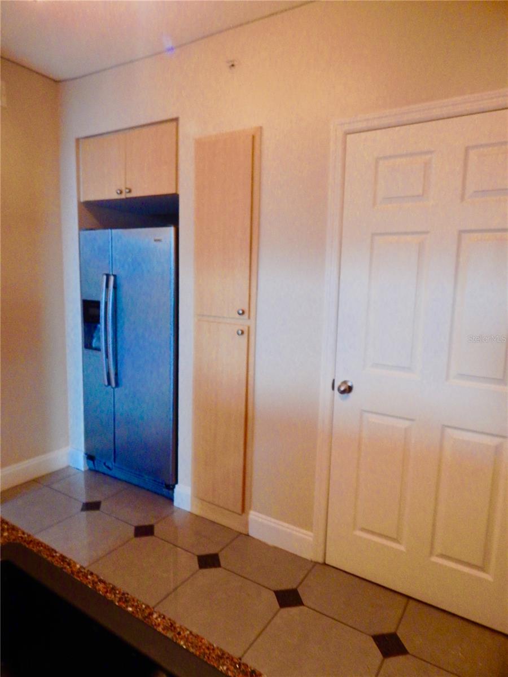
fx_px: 430
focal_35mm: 22
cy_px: 338
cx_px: 254
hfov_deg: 61.1
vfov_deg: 76.4
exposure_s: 1/30
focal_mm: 4
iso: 220
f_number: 3
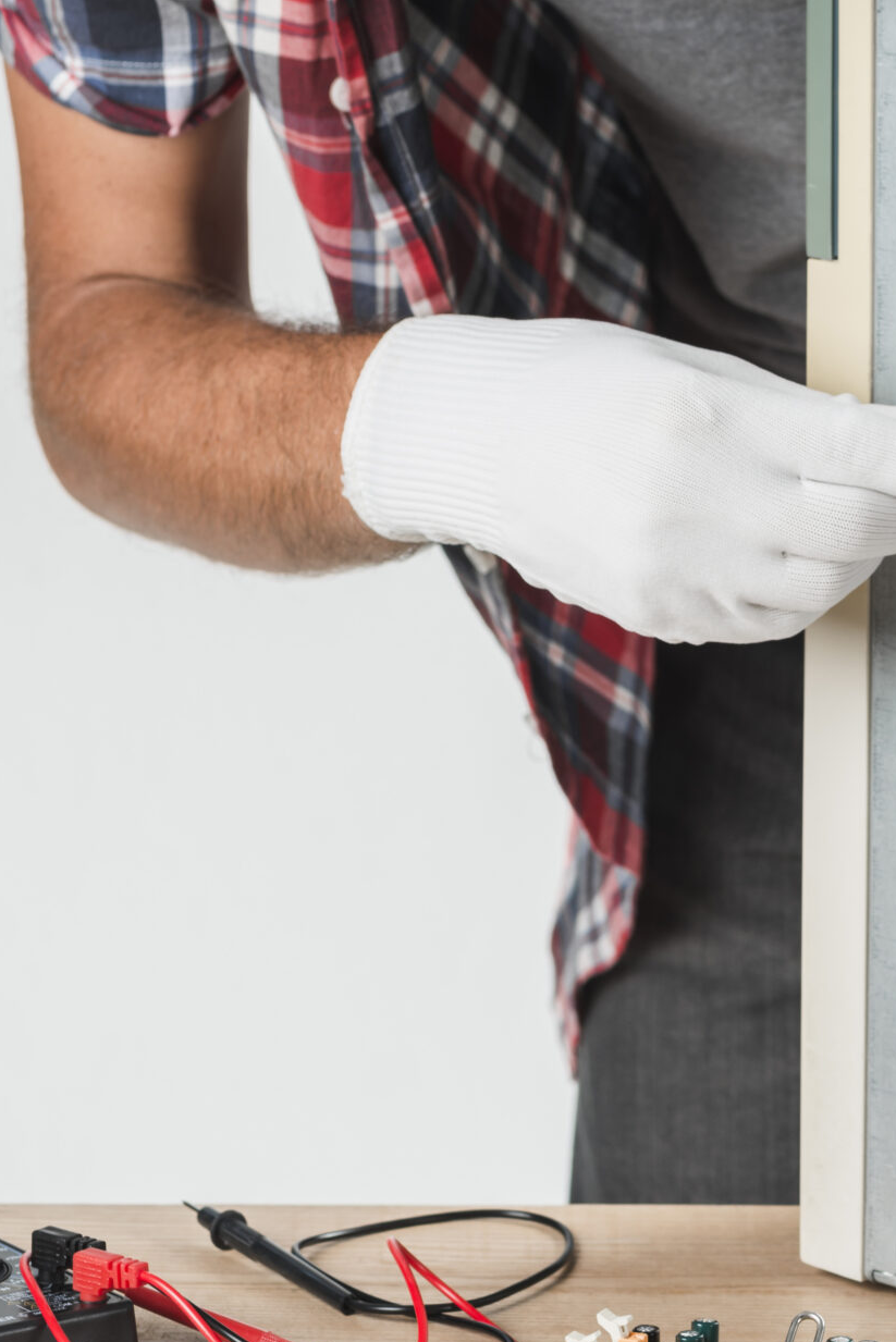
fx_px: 8131
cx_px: 595
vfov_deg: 9.4
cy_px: 278
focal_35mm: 218
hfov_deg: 6.3
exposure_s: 1/160
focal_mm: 105
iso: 100
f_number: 8
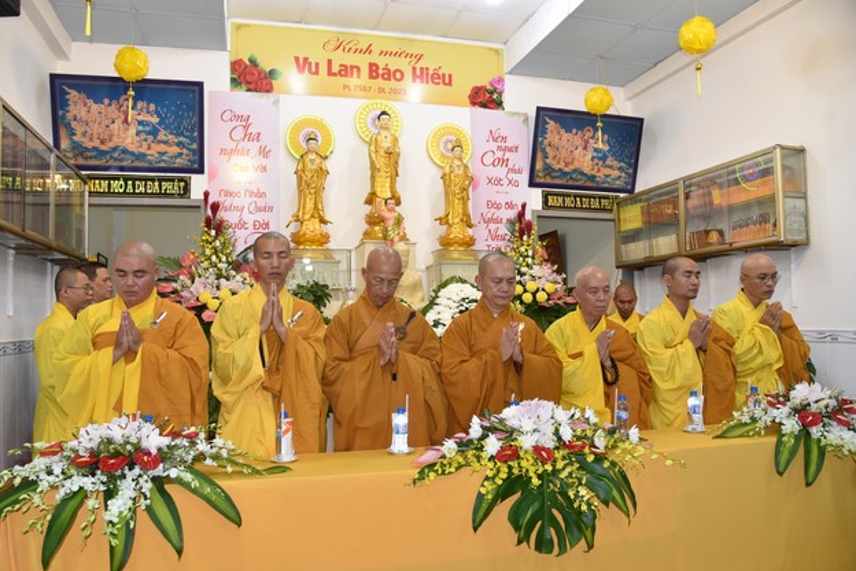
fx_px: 594
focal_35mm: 25
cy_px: 288
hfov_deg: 71.5
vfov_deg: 51.3
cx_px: 413
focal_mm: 24
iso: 800
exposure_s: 1/100
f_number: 5
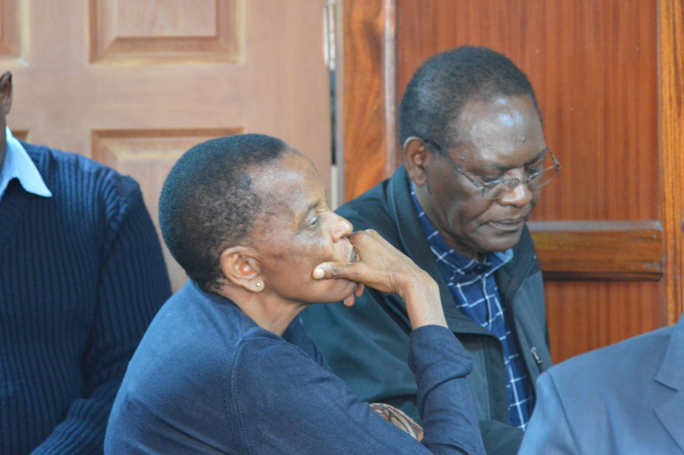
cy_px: 228
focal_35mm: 138
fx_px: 2620
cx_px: 342
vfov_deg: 9.9
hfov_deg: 14.9
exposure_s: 1/15
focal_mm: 92
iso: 3200
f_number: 4
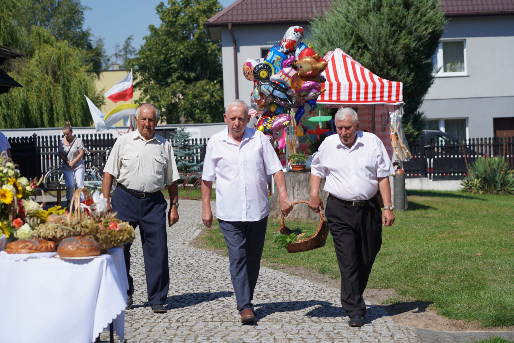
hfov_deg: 19.5
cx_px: 257
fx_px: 1499
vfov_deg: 13.0
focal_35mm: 105
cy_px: 172
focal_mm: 105
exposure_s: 1/1000
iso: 100
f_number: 5
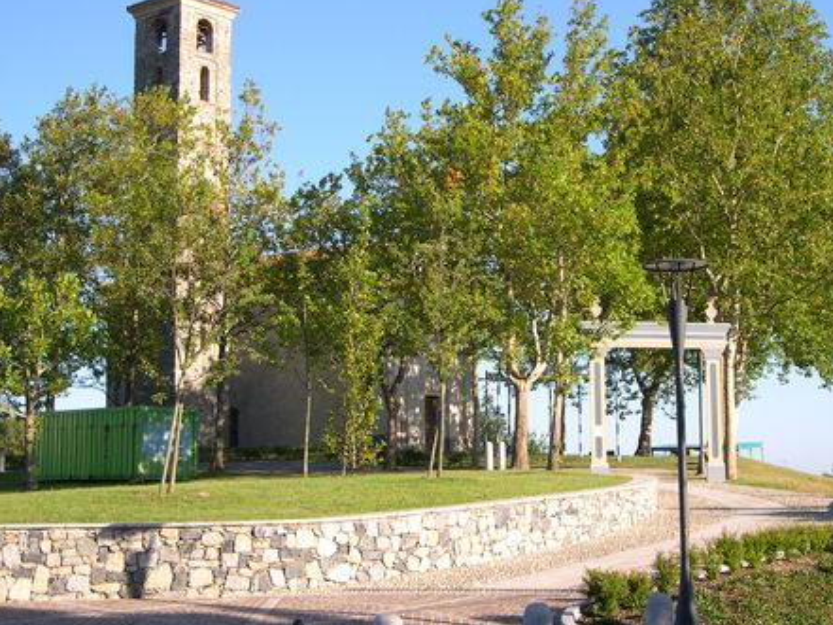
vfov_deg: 24.8
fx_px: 1420
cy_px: 273
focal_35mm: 59
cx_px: 440
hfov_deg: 32.7
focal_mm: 11.1
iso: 100
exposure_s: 1/575
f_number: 3.2
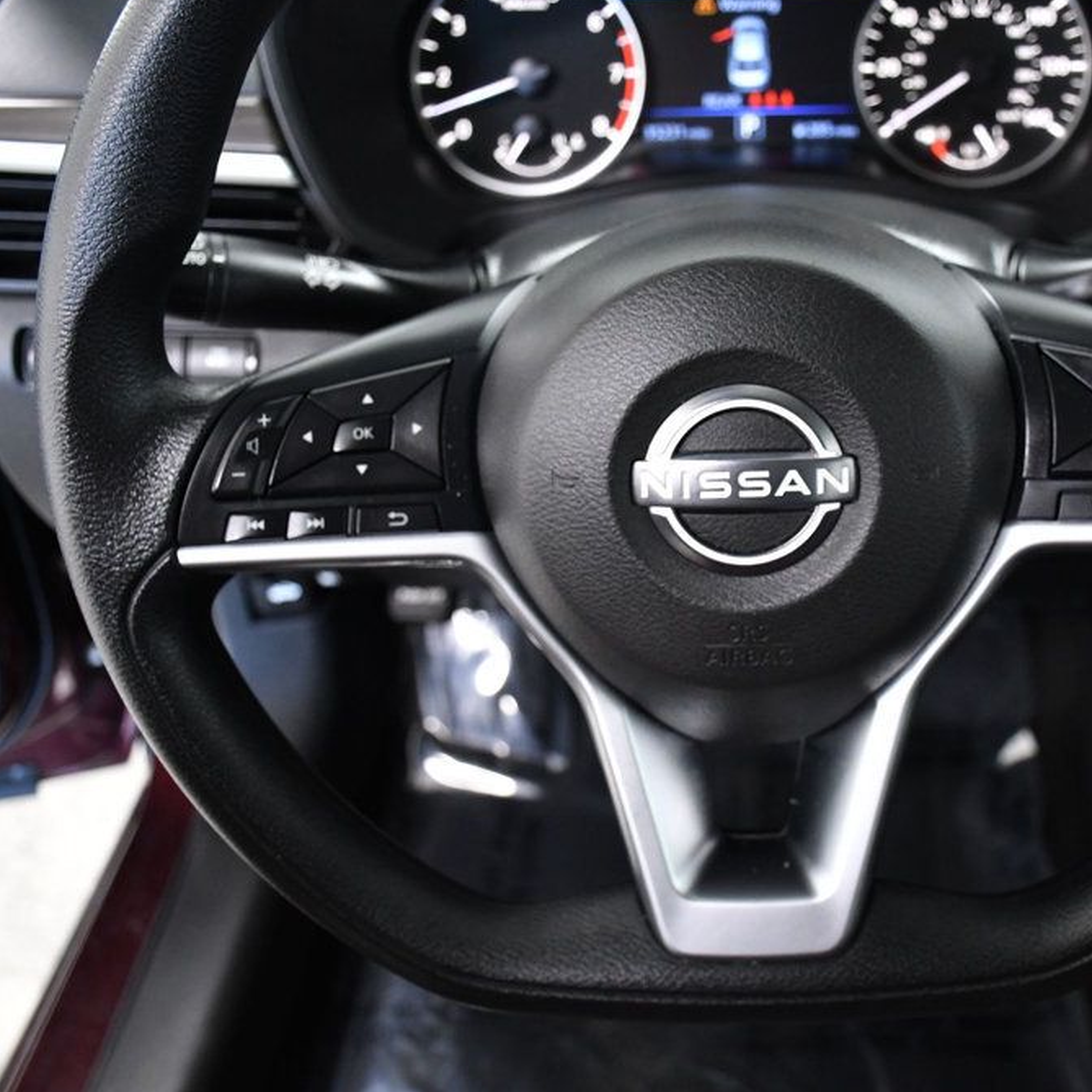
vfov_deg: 42.8
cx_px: 730
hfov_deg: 42.3
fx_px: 1392
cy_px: 539
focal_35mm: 39
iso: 2500
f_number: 4
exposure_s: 1/160
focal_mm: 20
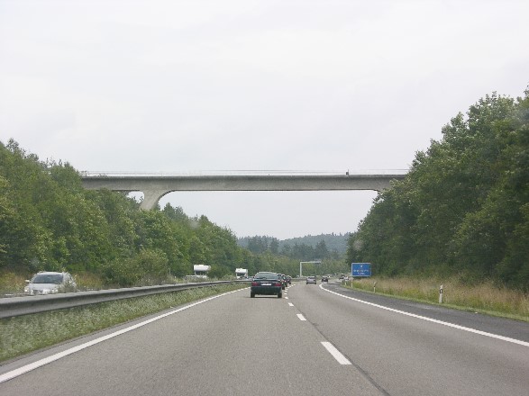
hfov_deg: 22.3
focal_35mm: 88
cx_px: 264
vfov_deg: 16.8
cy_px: 198
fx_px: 1345
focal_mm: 22.3
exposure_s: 1/200
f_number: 5.6
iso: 50
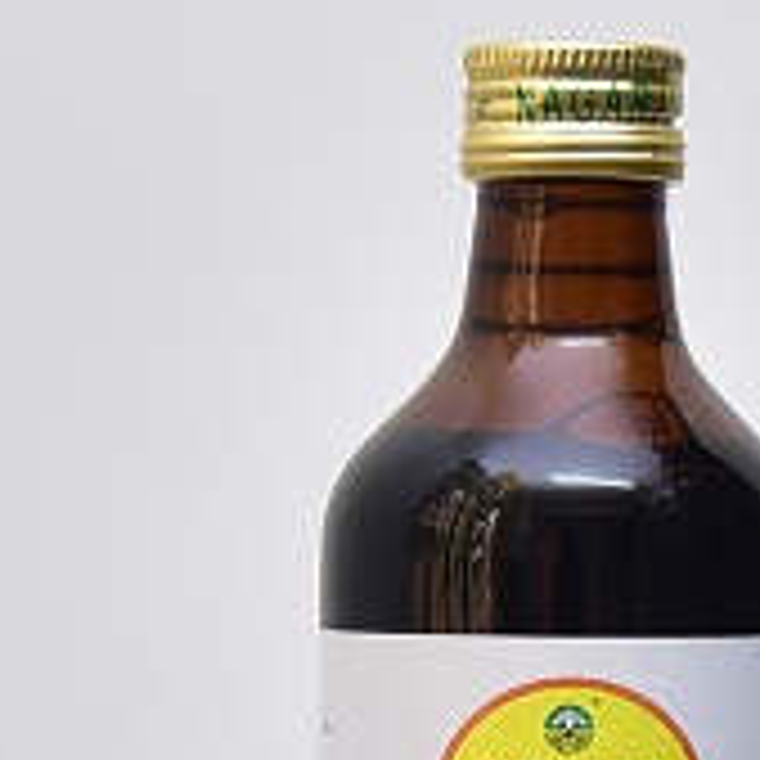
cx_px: 612
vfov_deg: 14.8
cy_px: 738
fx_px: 2881
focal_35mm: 116
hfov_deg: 14.9
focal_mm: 44
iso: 1250
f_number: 4
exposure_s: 1/100
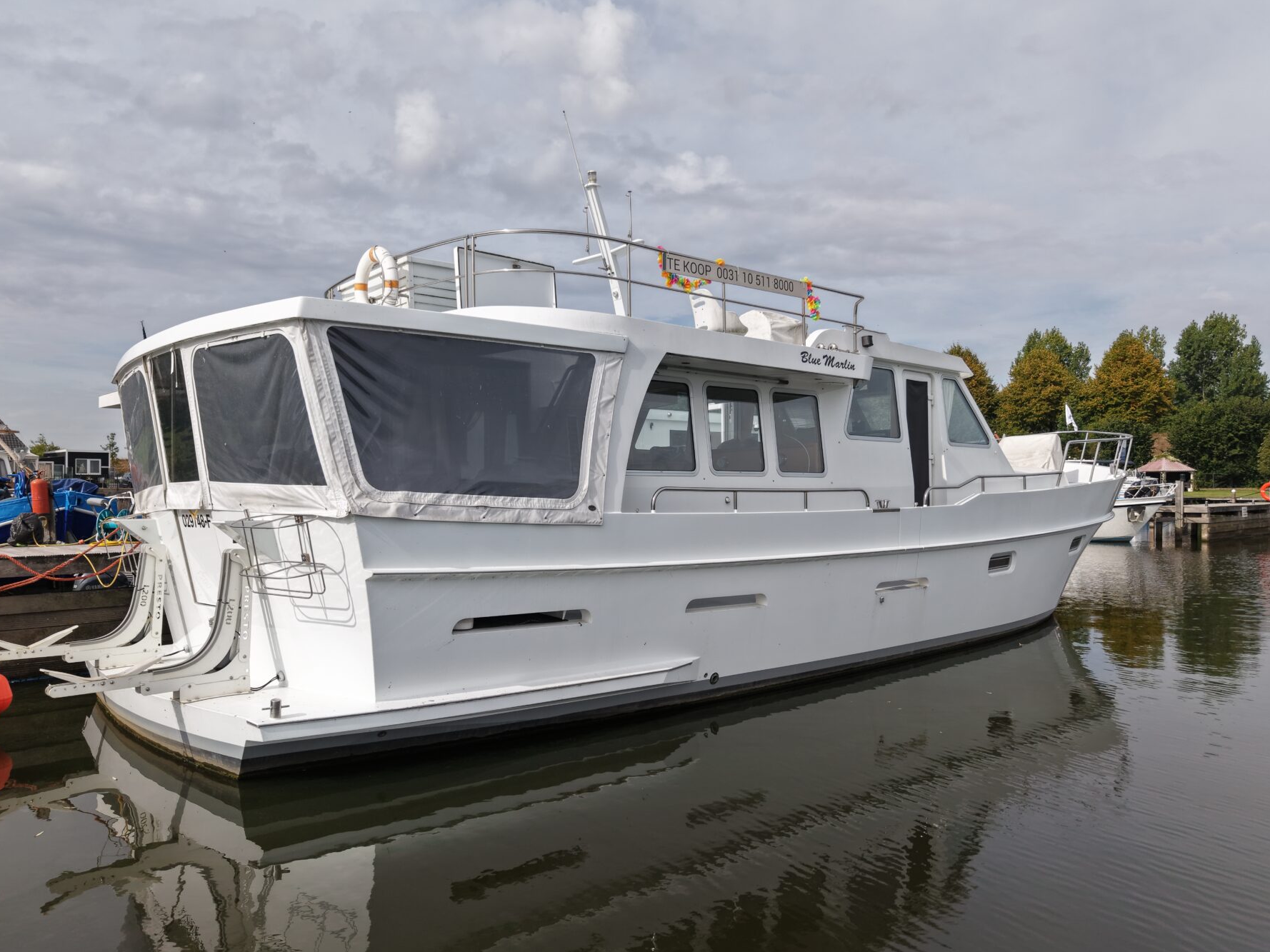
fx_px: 990
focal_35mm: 27
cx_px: 628
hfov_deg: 65.3
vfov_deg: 51.3
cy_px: 477
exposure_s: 1/125
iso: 140
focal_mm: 8.67
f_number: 1.8
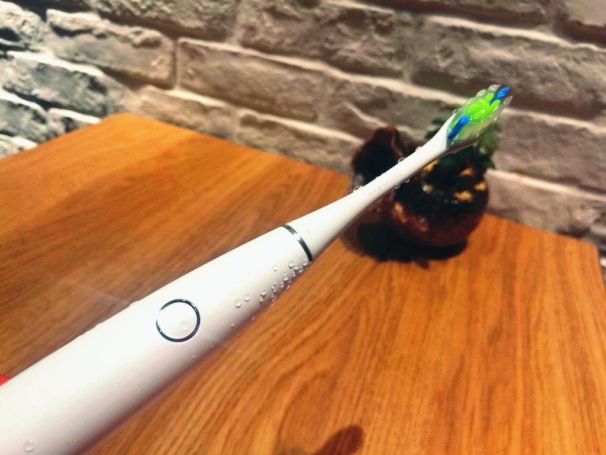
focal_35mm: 27
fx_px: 473
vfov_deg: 51.4
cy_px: 228
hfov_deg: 65.3
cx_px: 303
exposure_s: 1/33.3
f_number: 2
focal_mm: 4.04
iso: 200
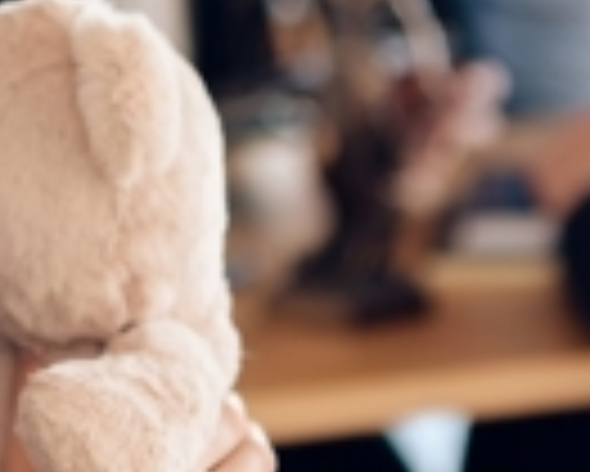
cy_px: -61
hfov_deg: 8.5
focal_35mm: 227
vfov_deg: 6.8
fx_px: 3967
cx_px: 234
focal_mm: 70
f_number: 3.2
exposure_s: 1/100
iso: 320
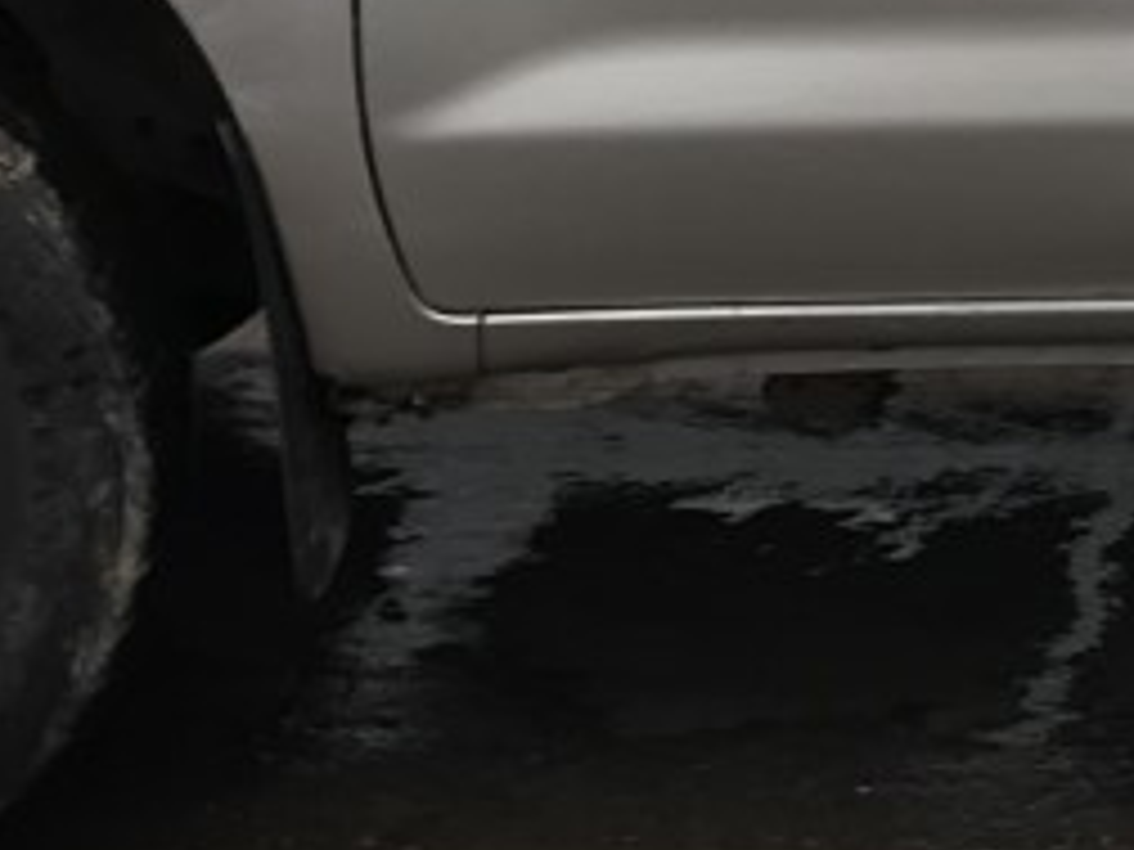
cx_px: 1719
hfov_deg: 11.8
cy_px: -944
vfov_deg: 8.7
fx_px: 5242
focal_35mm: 160
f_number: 1.8
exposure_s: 1/427
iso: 20
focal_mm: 3.99
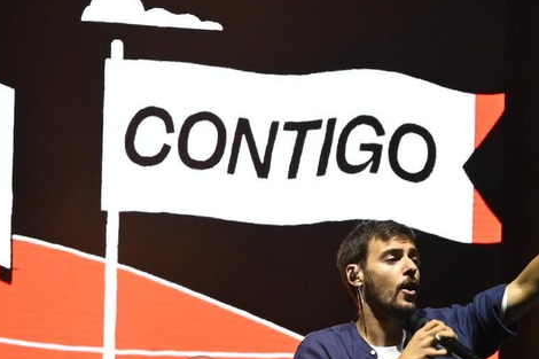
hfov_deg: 4.0
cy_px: 562
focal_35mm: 521
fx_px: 7797
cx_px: 485
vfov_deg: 2.6
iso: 3200
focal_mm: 102
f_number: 5
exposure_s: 1/200
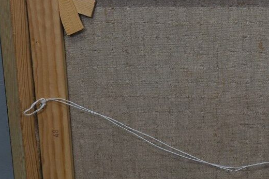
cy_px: 124
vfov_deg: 19.1
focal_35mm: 71
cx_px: 260
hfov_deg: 27.1
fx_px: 530
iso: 400
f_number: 4
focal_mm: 19.2
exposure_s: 1/27
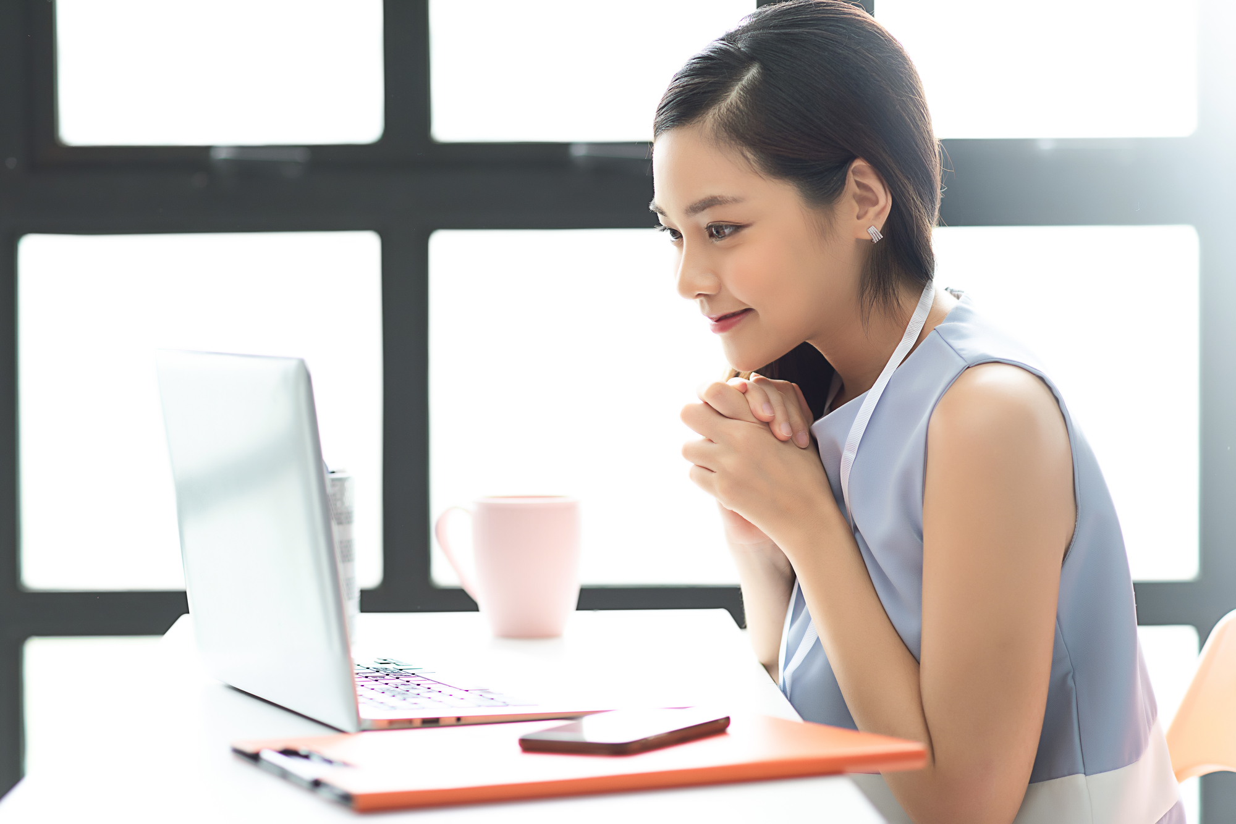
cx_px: 618
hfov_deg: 23.9
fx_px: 2919
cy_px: 412
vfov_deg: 16.1
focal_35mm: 85
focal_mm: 85
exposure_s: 1/250
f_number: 2.8
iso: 400
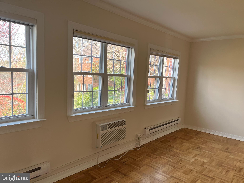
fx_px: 183
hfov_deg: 67.3
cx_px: 122
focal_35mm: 26
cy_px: 92
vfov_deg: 53.1
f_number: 1.6
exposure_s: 1/172
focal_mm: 5.1
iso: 50
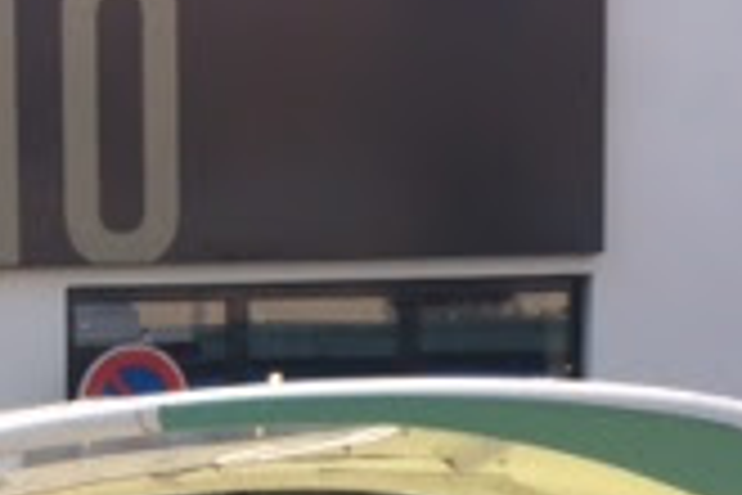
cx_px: -148
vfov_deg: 11.1
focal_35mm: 117
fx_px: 2411
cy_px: 828
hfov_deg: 16.7
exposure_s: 1/954
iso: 32
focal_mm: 4.15
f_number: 2.2
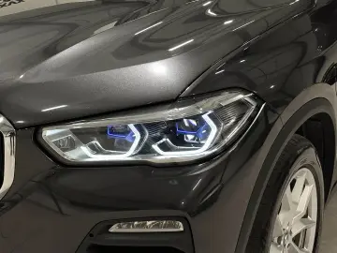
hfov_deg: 50.1
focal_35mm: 37
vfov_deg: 38.7
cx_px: 168
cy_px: 126
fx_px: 360
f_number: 1.78
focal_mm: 6.76
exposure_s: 1/98
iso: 100
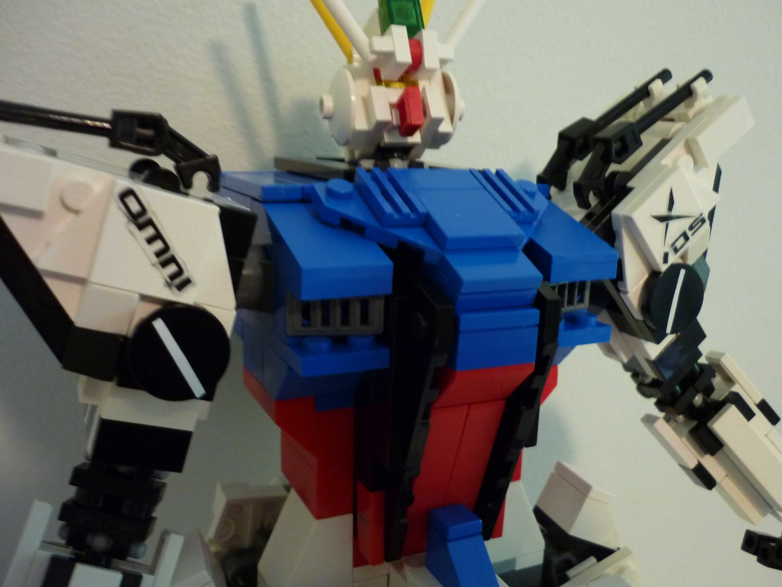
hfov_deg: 55.4
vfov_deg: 42.9
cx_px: 391
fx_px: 745
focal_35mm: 33
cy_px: 294
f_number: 2.8
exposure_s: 1/8
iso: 400
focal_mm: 5.5
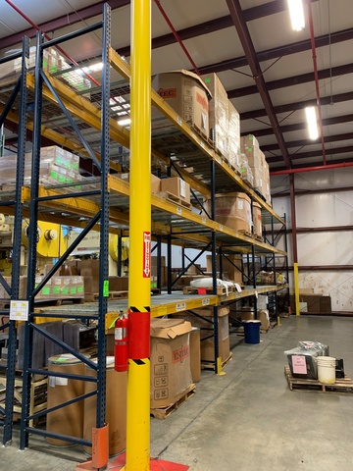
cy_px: 236
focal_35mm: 26
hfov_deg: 53.1
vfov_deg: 67.3
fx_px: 354
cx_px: 176
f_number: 1.8
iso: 320
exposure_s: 1/60
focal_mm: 4.25
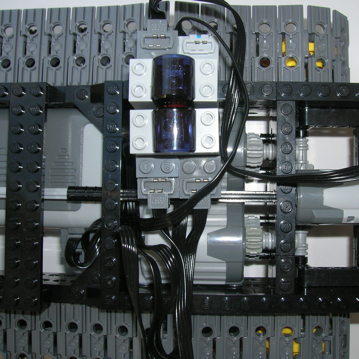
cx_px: 209
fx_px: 481
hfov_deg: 40.8
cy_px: 180
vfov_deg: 40.9
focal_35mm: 41
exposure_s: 1/60.1
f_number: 4.9
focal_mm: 5.7
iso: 50
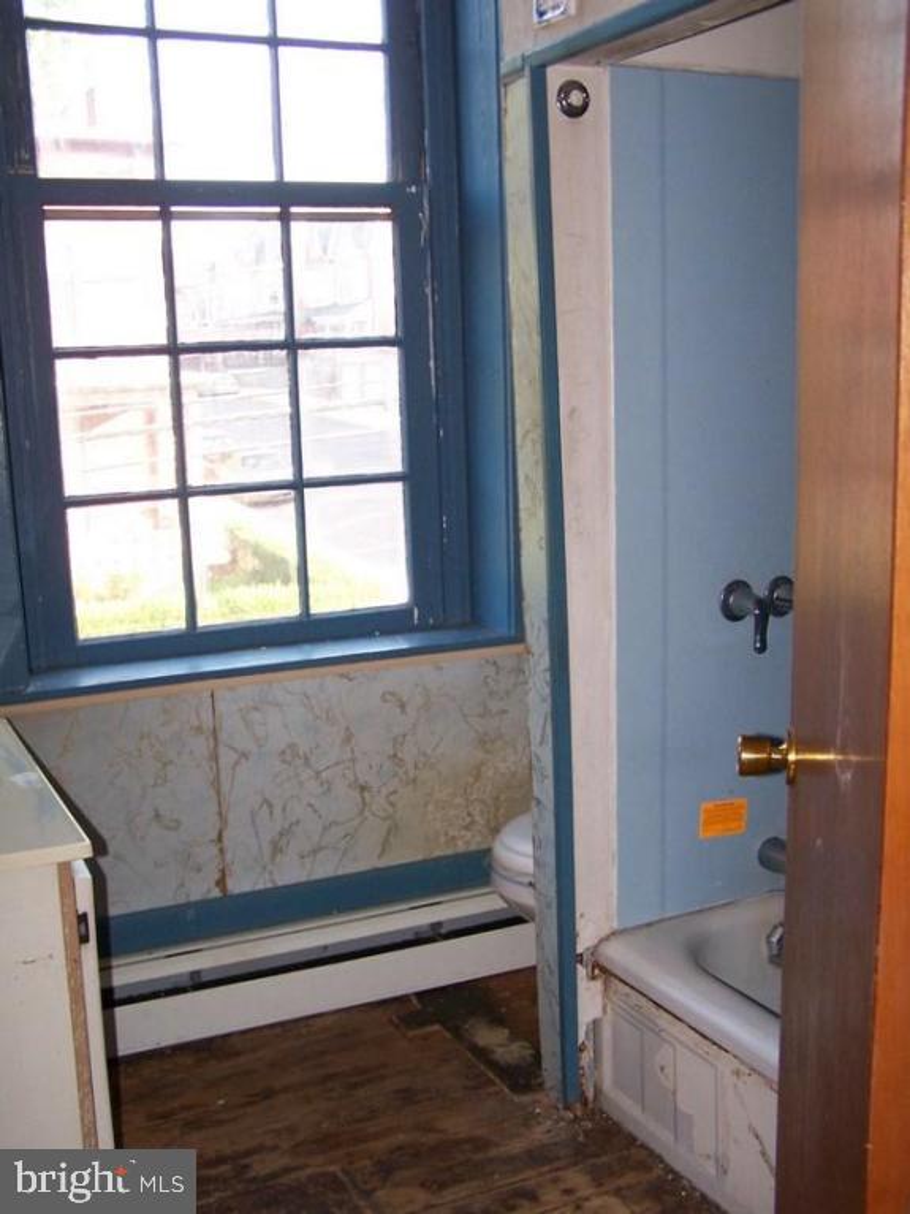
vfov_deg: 46.8
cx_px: 455
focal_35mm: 40
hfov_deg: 35.9
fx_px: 1402
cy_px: 607
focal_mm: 6.7
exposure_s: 1/80
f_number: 2.8
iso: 140
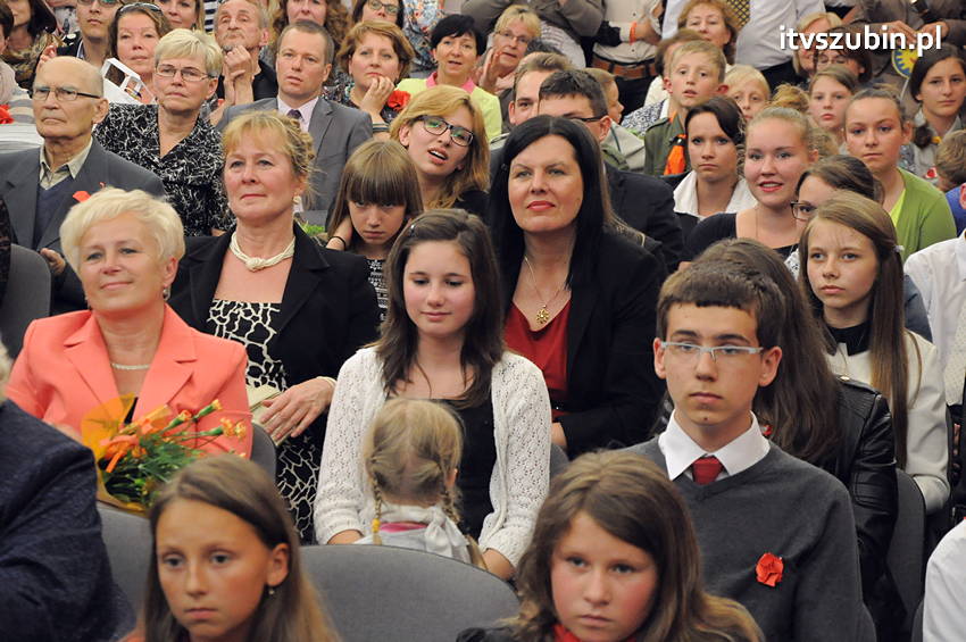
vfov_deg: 13.0
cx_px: 483
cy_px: 321
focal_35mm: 105
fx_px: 2815
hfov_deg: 19.5
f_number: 5.6
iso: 2500
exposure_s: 1/80
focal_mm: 70
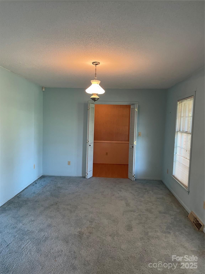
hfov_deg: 53.1
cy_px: 137
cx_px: 102
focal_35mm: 26
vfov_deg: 67.3
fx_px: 205
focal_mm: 4.2
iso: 160
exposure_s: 1/60
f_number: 1.6
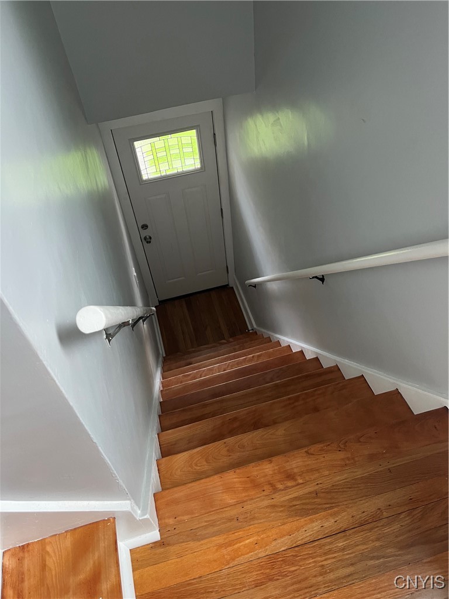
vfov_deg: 67.3
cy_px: 300
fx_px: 450
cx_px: 224
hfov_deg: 53.1
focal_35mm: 26
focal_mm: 5.1
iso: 250
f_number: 1.6
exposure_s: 1/60
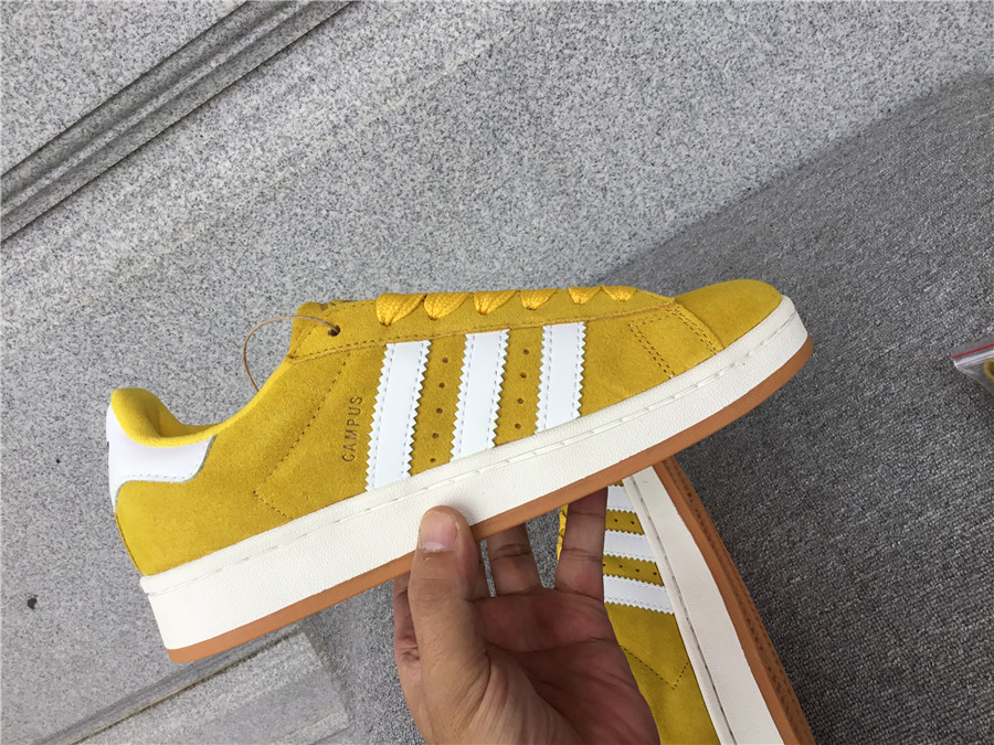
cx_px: 497
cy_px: 372
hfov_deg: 58.4
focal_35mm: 31
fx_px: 890
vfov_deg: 45.4
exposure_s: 1/111
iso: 25
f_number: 2.4
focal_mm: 3.3
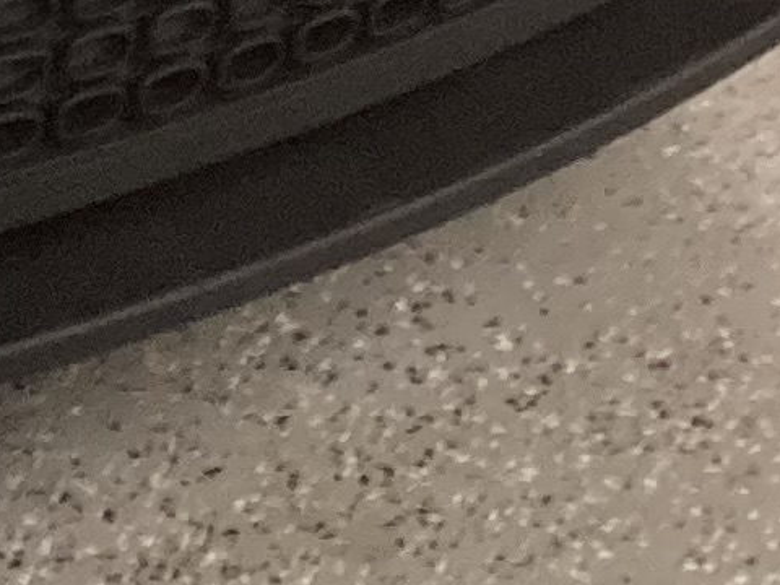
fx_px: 4754
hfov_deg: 8.5
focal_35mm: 211
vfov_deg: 6.4
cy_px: -1248
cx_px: -1190
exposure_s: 1/50
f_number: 2.4
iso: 320
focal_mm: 3.3
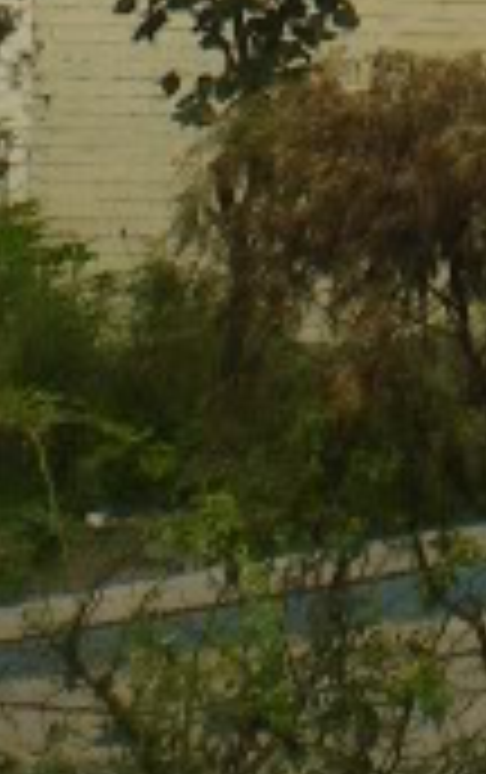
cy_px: -706
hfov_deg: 7.3
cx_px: 796
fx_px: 3739
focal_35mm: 177
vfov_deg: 10.9
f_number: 4.6
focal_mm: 6.3
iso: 50
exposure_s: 1/250
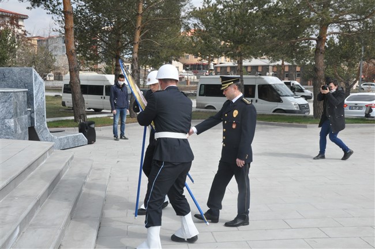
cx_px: 188
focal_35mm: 39
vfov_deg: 34.1
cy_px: 124
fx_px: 406
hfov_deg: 49.6
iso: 800
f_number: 18
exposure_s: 1/320
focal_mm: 26
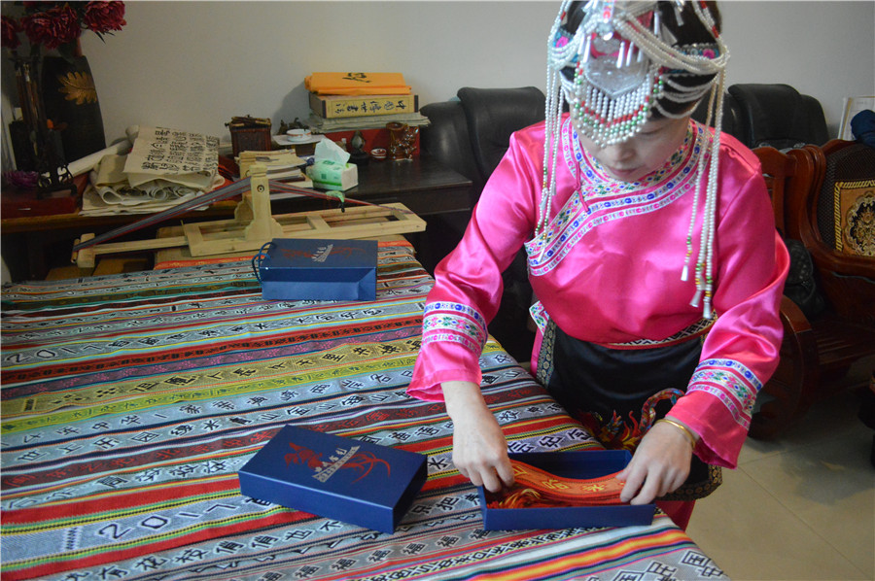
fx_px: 656
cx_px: 438
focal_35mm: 27
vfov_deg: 47.8
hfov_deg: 67.4
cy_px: 290
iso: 3200
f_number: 3.5
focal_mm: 18
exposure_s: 1/60
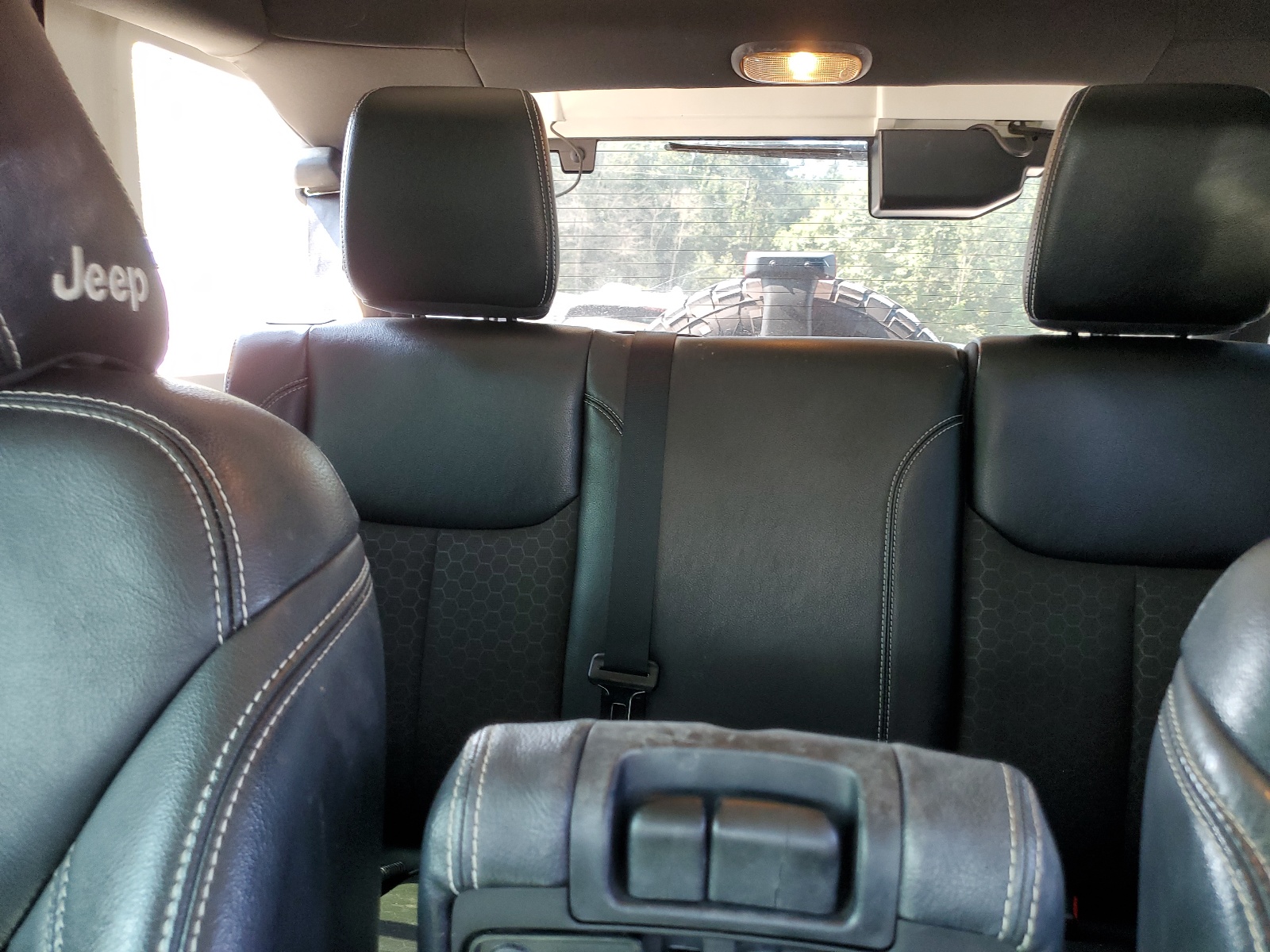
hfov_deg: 67.3
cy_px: 476
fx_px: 954
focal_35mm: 26
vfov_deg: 53.1
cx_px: 635
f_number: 1.5
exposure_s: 1/60.2
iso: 94
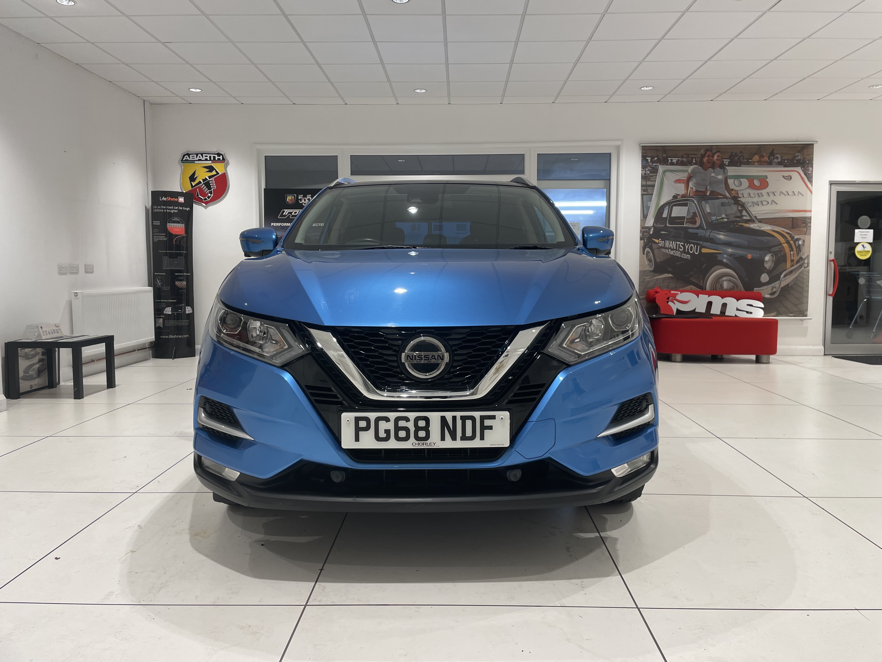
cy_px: 331
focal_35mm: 26
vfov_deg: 53.1
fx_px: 662
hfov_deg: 67.3
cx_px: 441
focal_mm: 4.2
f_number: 1.6
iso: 64
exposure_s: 1/100
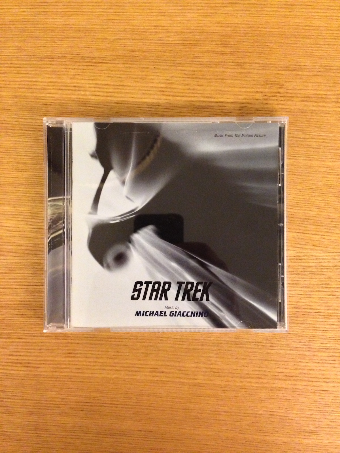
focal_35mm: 33
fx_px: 432
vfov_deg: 55.4
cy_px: 226
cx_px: 170
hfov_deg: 42.9
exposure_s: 1/15
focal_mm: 4.13
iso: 800
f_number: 2.4
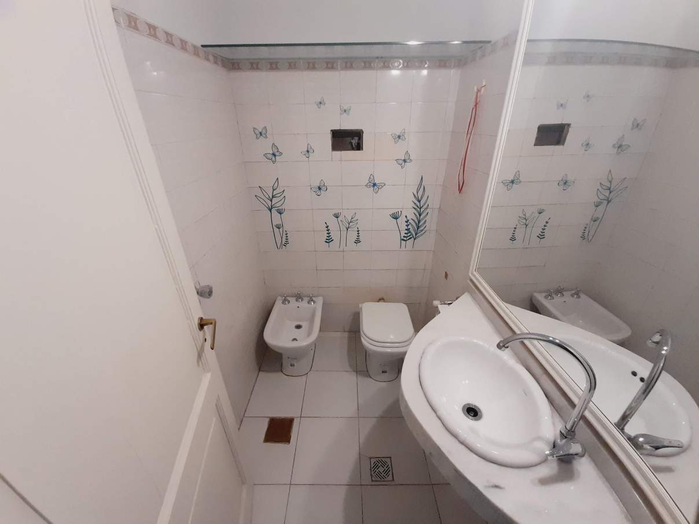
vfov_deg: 89.9
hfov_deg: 106.2
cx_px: 350
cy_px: 262
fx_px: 263
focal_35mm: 13
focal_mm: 1.42
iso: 125
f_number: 2.2
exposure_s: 1/25
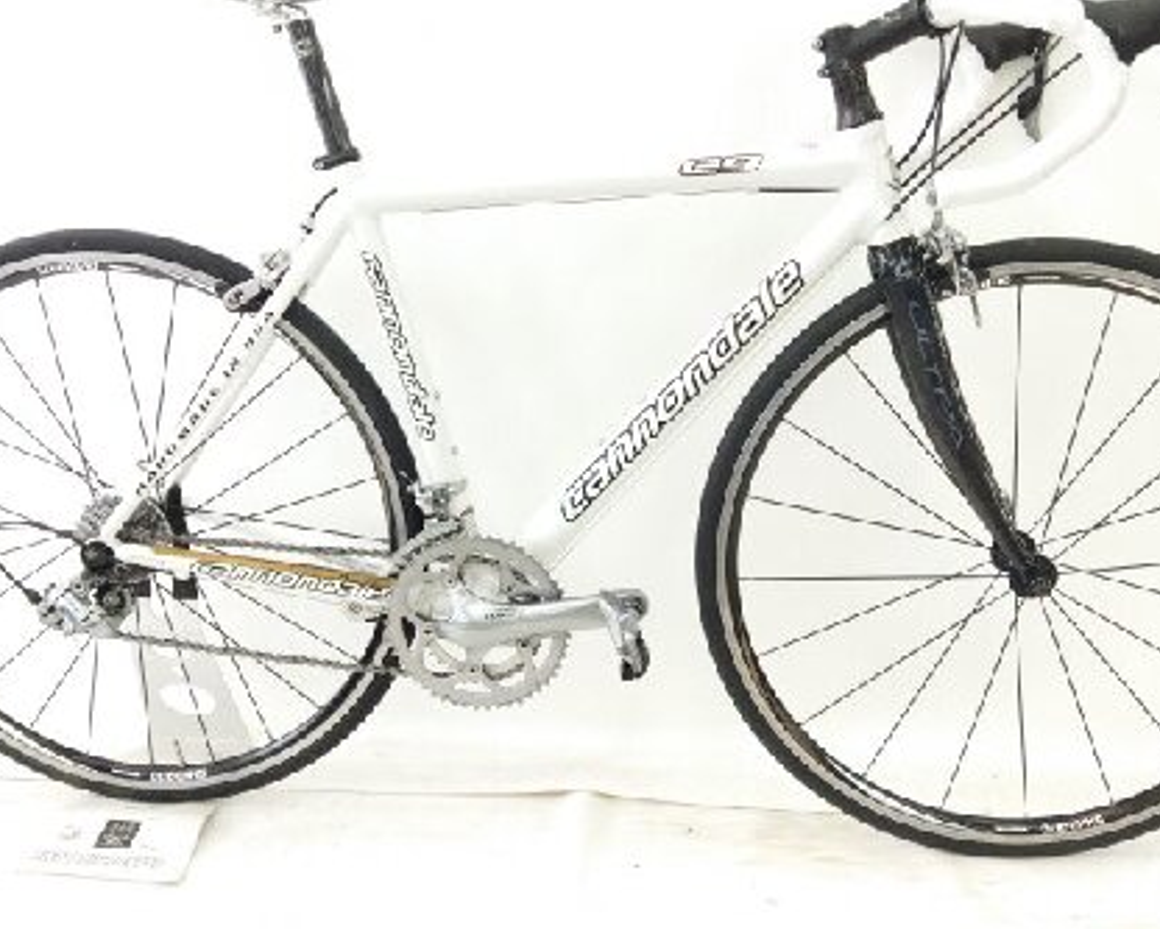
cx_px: 588
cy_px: 402
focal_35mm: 38
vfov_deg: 39.1
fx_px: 1305
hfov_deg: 47.9
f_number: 1.79
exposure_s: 1/400
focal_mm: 4.71
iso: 597
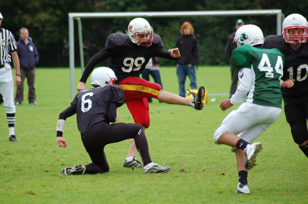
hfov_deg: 7.1
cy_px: 102
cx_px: 154
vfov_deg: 4.7
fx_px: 2498
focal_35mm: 292
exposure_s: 1/640
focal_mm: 195
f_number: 5
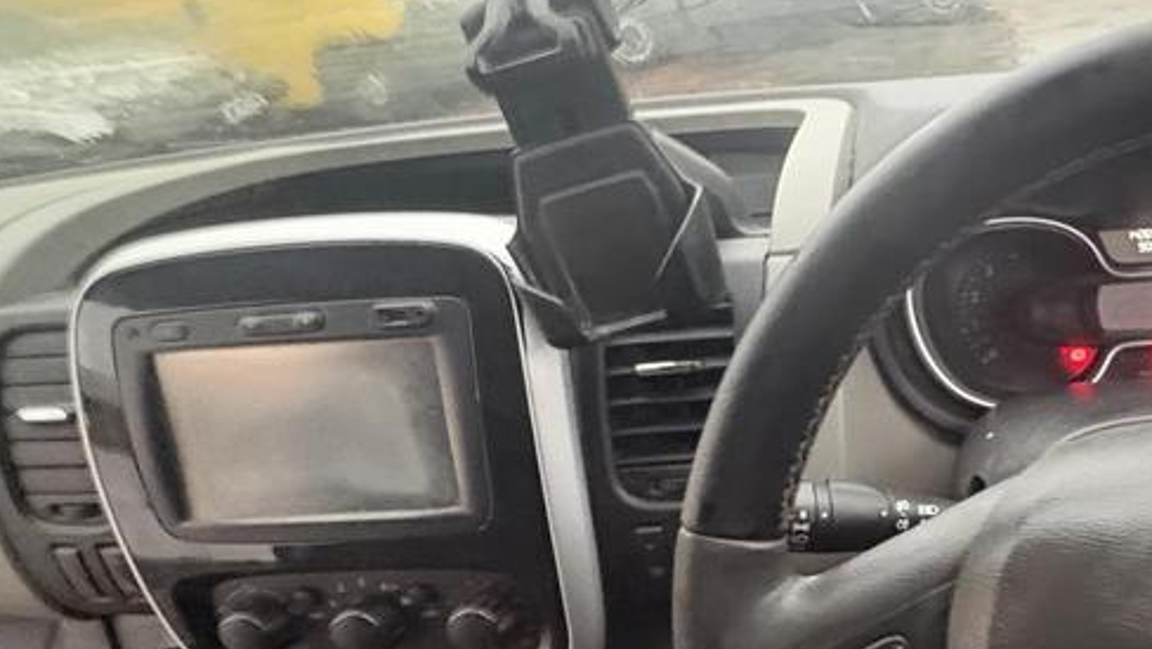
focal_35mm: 28
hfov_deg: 60.6
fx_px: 856
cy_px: 422
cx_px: 970
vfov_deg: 41.1
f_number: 2.2
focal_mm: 2.22
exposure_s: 1/30
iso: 1000
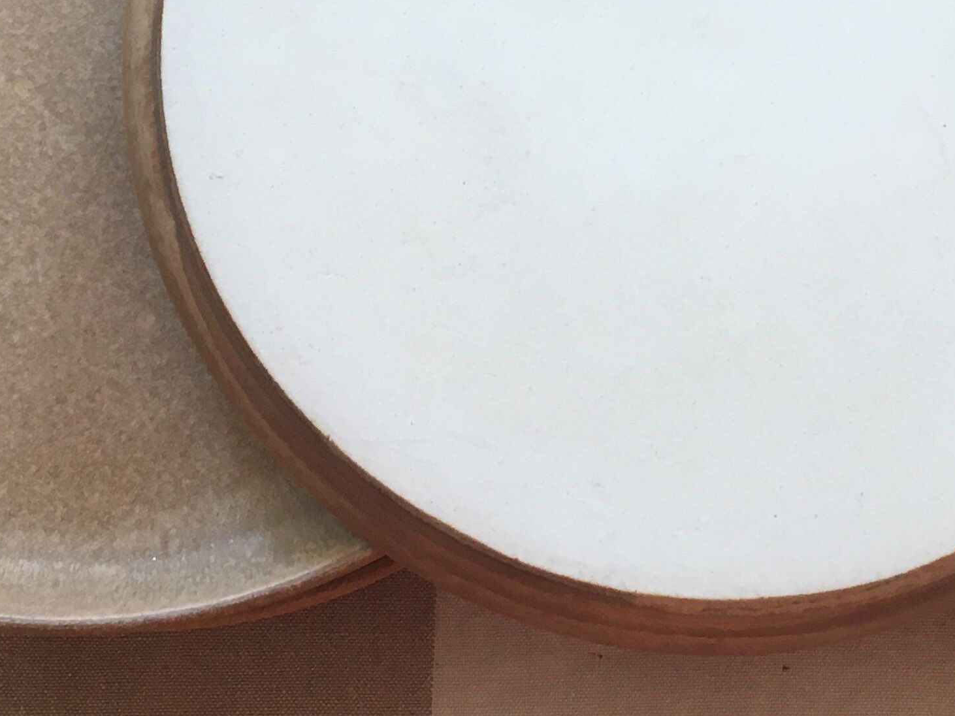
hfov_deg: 24.2
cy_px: 96
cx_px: 672
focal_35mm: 80
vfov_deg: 18.2
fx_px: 2207
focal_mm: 4.15
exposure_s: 1/33
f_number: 2.2
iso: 50
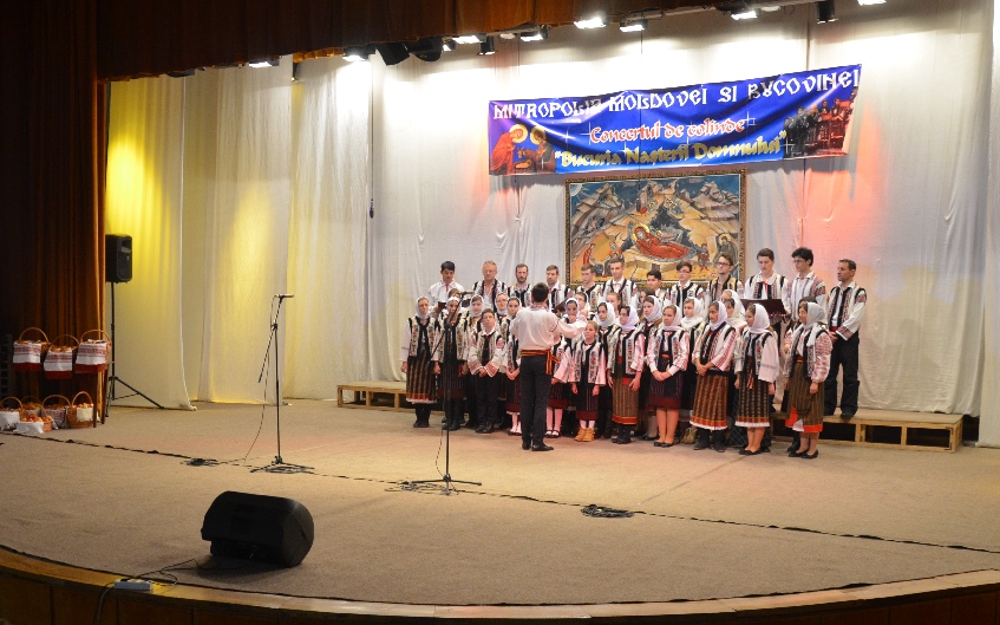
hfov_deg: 49.6
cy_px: 391
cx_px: 338
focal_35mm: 39
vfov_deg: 32.6
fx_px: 1063
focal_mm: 18
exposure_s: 1/60
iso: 800
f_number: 4
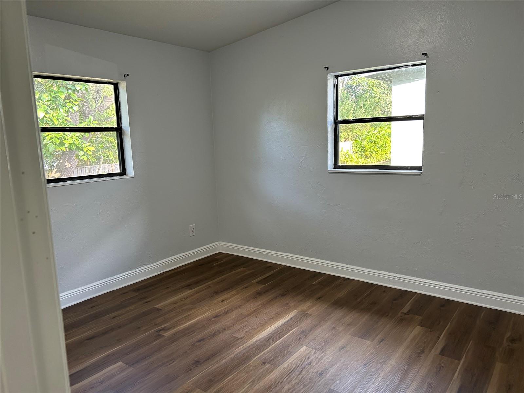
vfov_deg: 53.1
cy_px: 196
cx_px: 262
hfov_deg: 67.3
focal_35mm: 26
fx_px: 394
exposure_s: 1/120
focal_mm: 5.7
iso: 125
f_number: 1.5
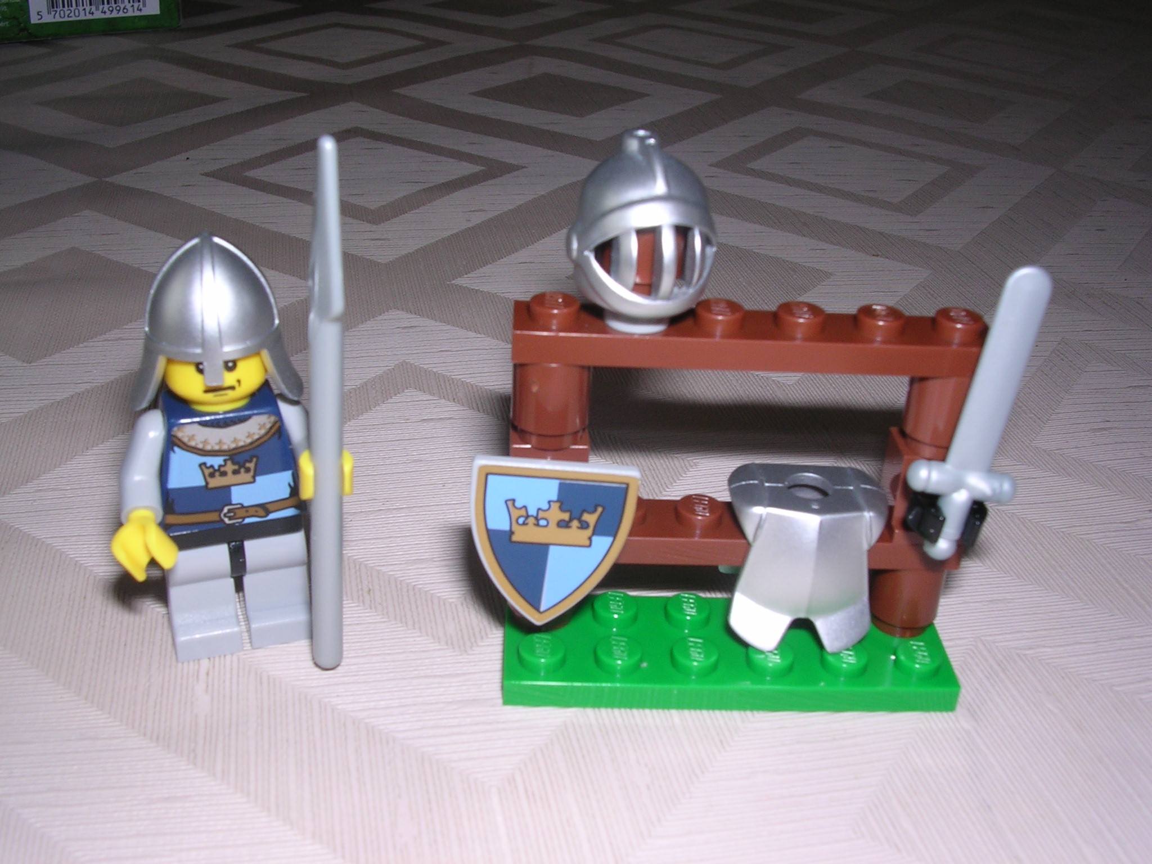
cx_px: 576
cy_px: 432
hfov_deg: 49.0
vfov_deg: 37.7
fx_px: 1265
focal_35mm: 38
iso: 100
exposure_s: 1/60.1
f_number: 5.6
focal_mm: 5.8
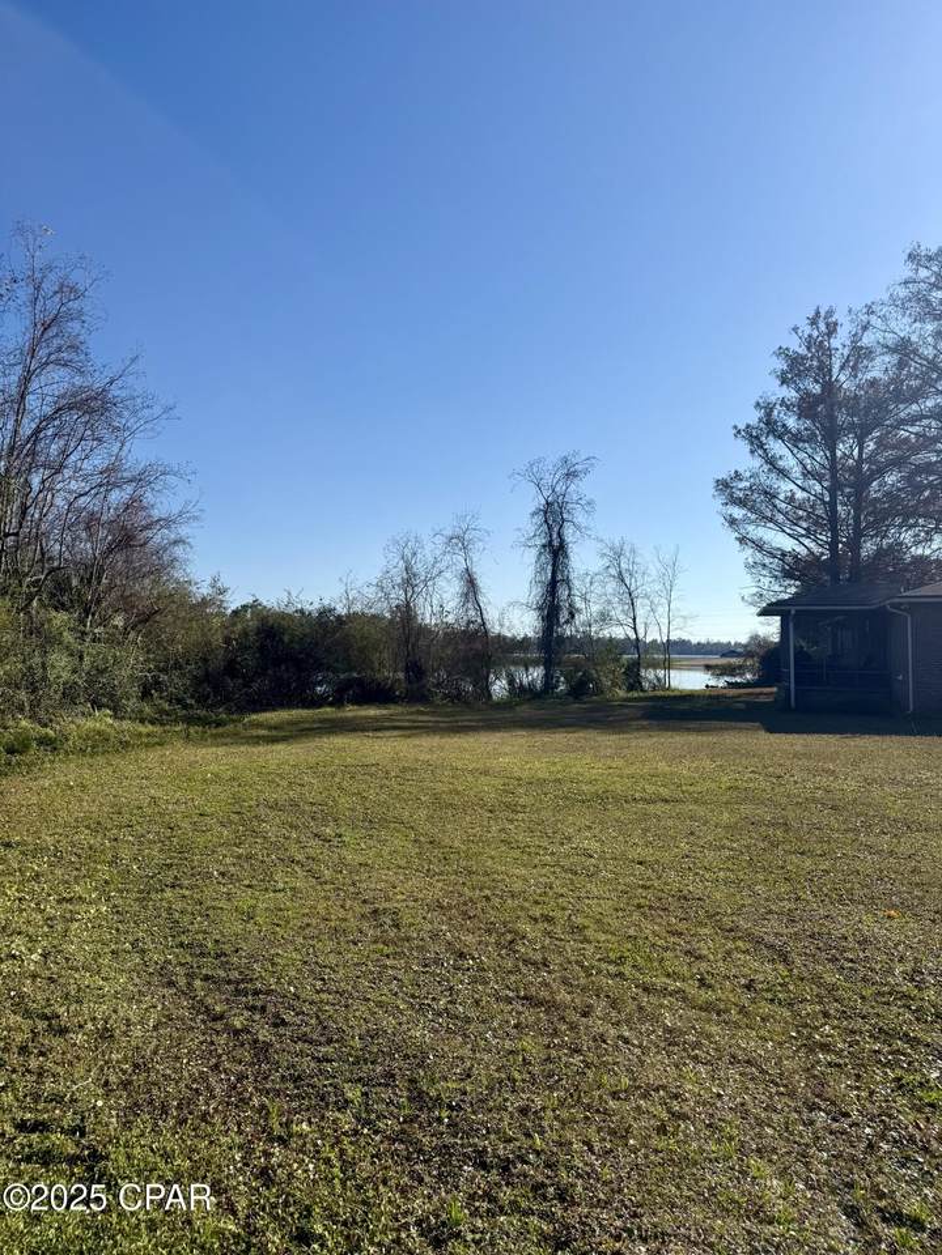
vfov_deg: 71.6
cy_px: 628
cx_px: 471
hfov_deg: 56.8
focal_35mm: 24
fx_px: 871
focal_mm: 6.76
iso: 80
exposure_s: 1/7353
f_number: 1.78
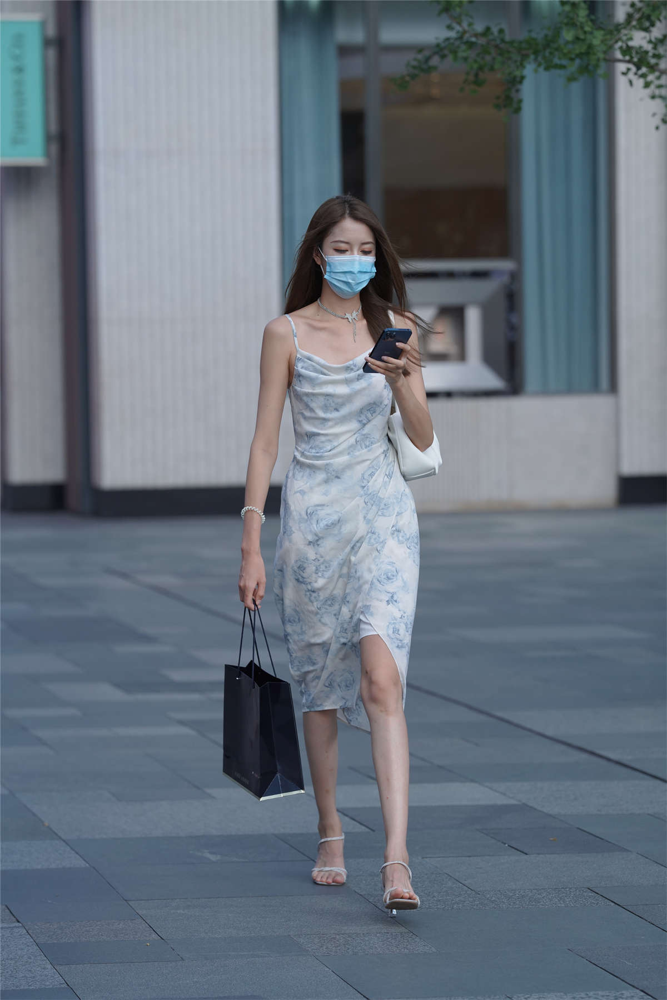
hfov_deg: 10.2
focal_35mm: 135
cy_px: 500
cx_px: 334
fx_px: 3752
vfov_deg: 15.2
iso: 400
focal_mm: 135
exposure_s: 1/2000
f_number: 4
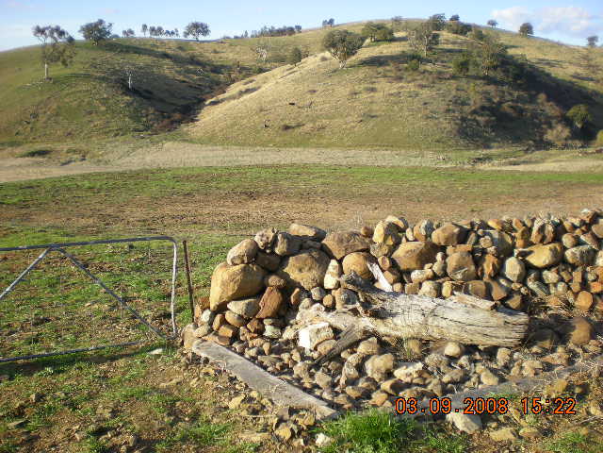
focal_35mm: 38
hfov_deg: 49.0
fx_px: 662
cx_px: 302
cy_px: 226
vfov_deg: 37.7
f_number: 3.1
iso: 50
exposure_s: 1/287
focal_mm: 6.3
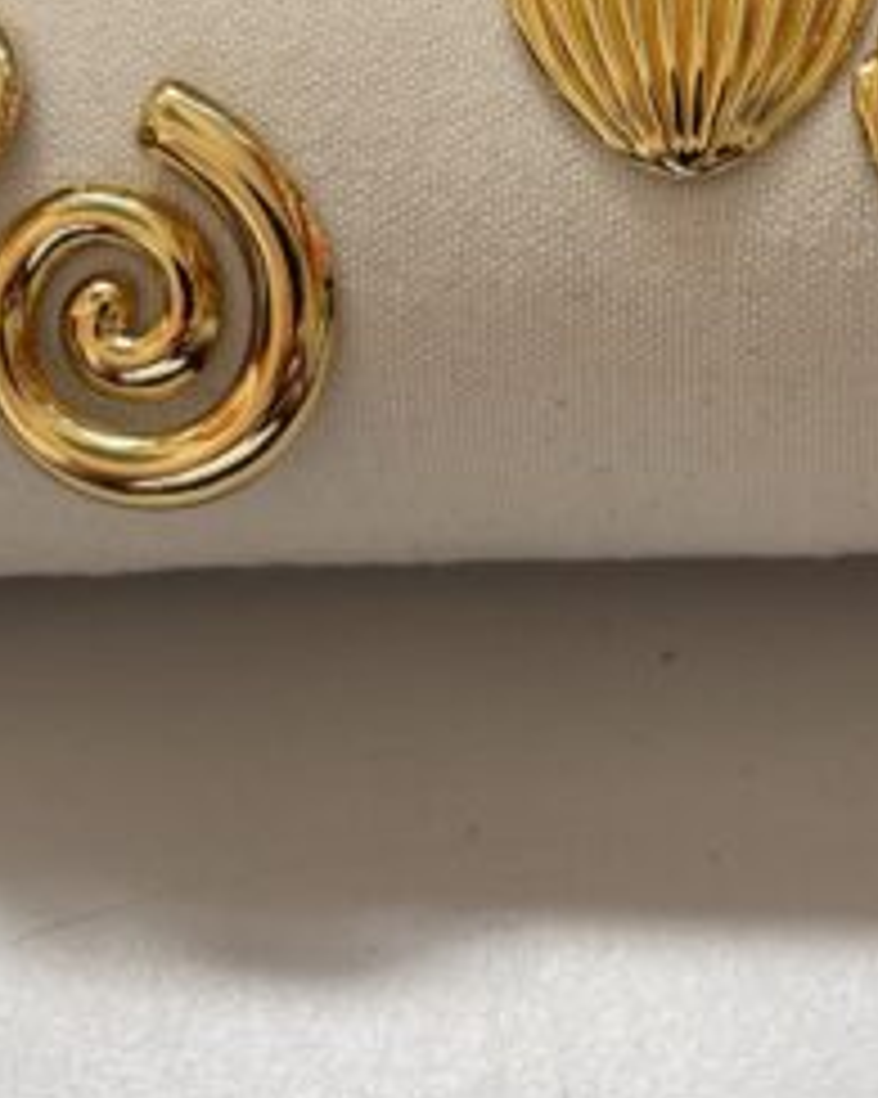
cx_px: 901
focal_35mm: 80
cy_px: -32
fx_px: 2600
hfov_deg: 18.6
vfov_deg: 22.8
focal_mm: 5.1
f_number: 1.6
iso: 64
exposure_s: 1/121
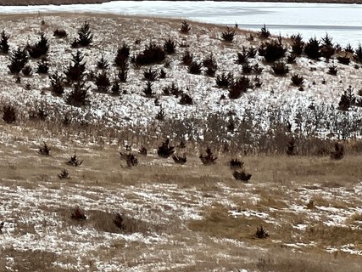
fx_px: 2854
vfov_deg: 5.4
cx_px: -135
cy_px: -11
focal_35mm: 273
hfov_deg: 7.2
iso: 32
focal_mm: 9
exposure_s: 1/727
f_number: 2.8
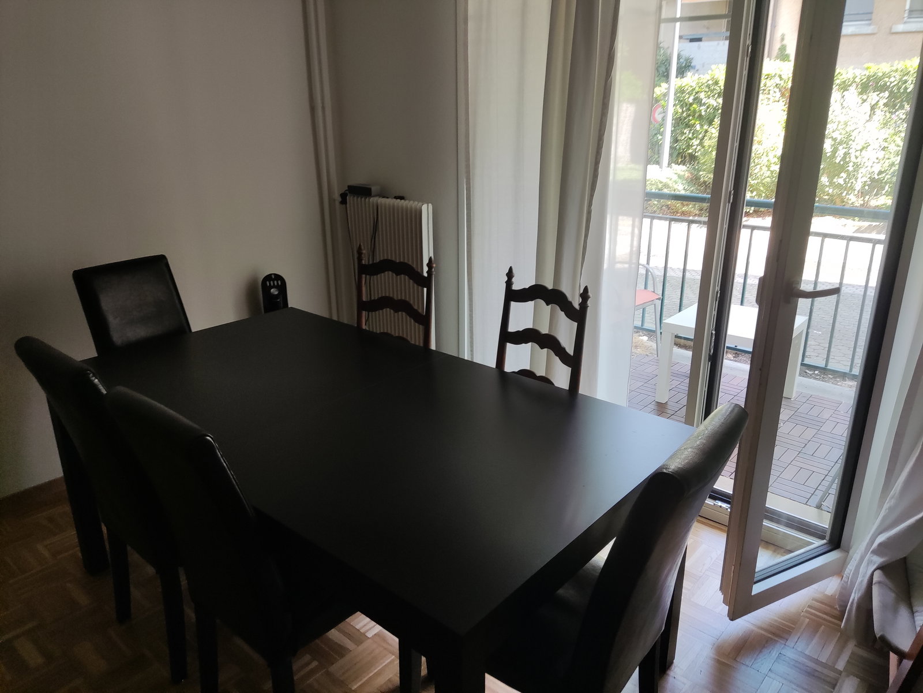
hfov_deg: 69.4
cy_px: 346
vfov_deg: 54.9
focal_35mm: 25
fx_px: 667
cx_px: 462
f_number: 1.79
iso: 51
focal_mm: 4.71
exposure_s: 1/50
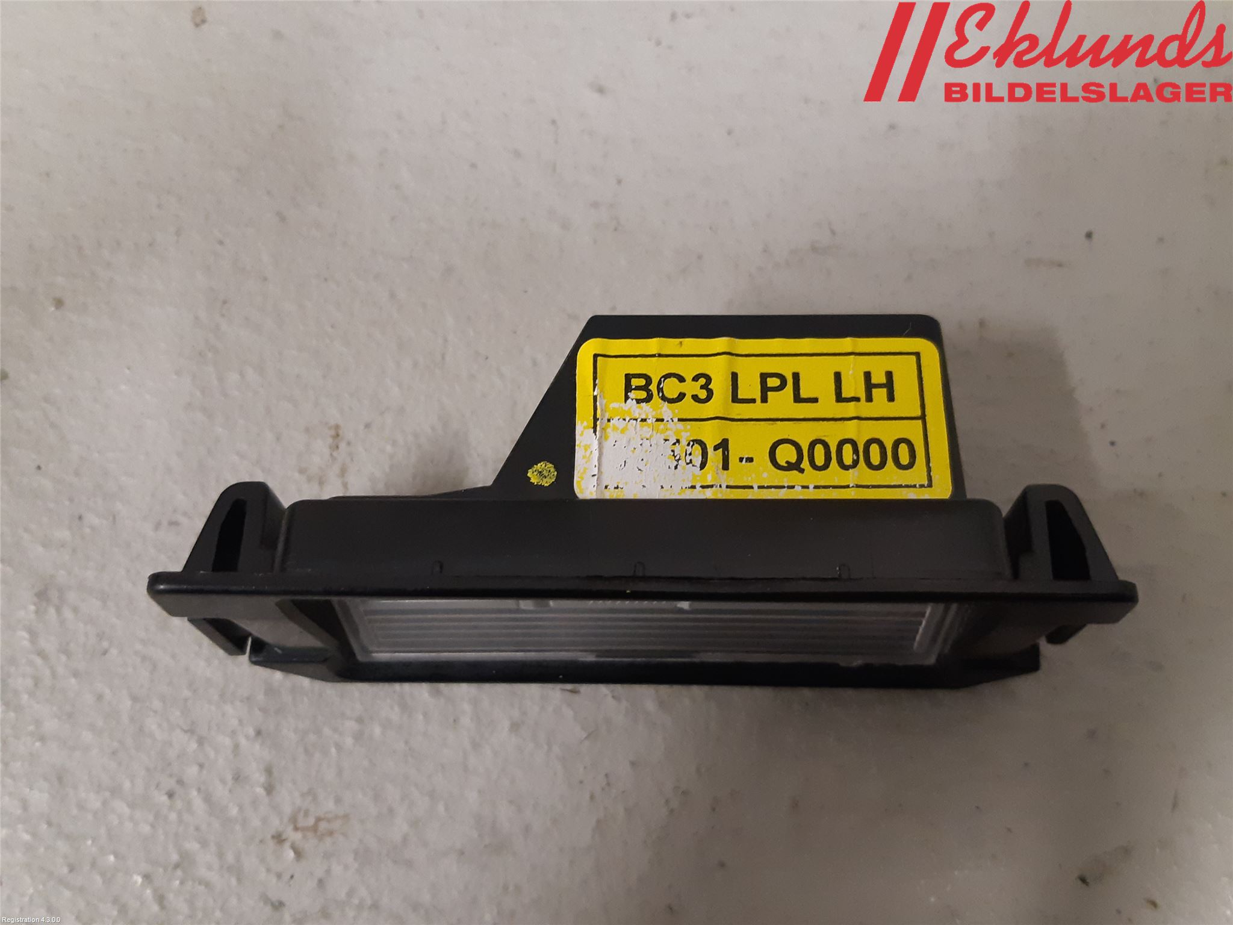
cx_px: 616
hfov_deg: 67.3
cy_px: 462
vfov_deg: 53.1
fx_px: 926
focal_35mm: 26
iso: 250
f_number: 1.7
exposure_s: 1/50
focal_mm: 3.93
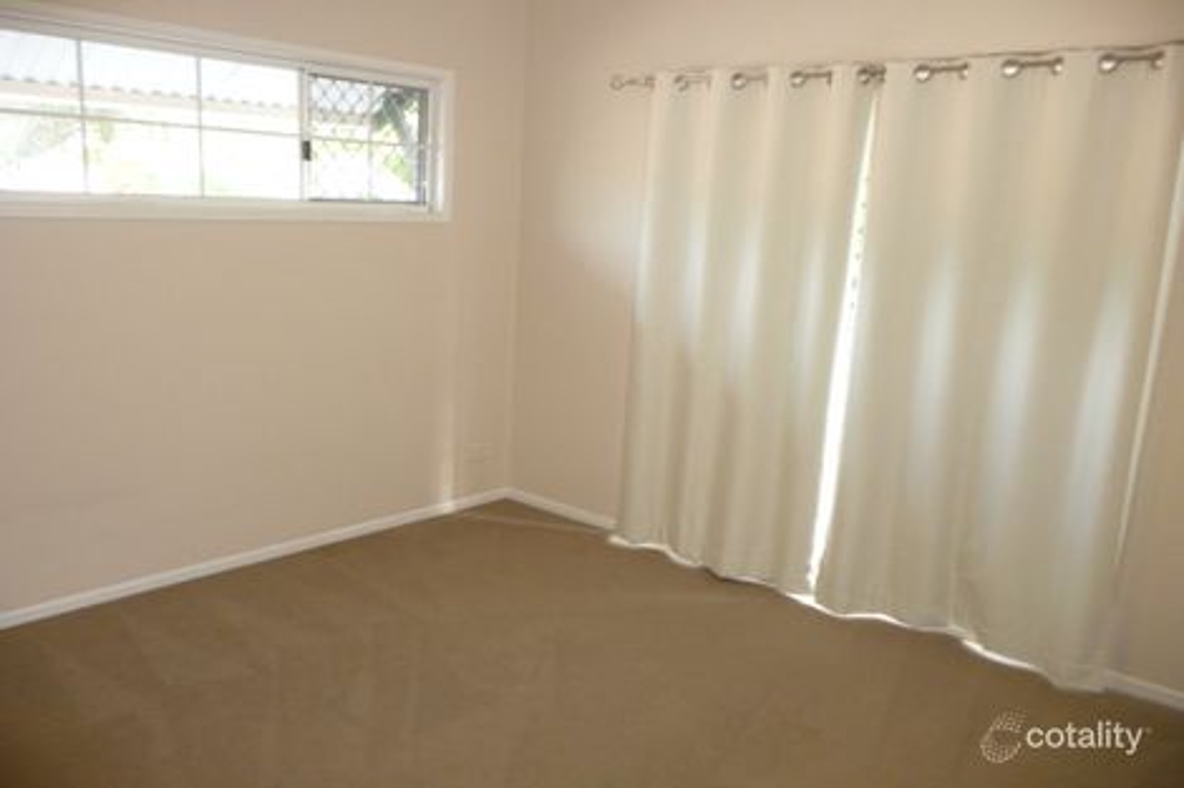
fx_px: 921
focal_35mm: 28
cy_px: 394
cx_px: 592
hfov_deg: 65.5
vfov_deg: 46.4
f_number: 3.3
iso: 320
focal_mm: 4.7
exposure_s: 1/30
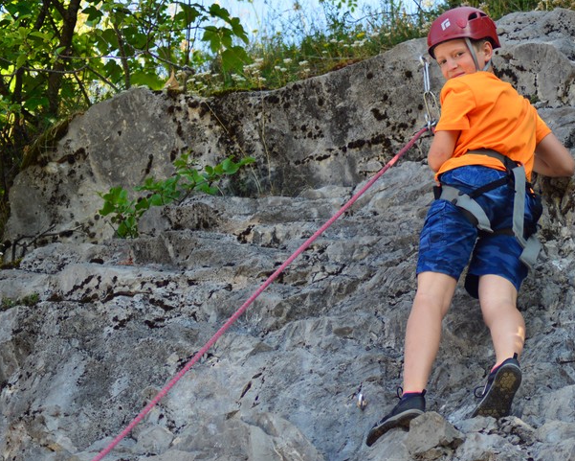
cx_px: 454
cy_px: 171
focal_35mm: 235
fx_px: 4000
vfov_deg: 6.6
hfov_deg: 8.2
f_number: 4
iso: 400
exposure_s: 1/640
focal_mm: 98
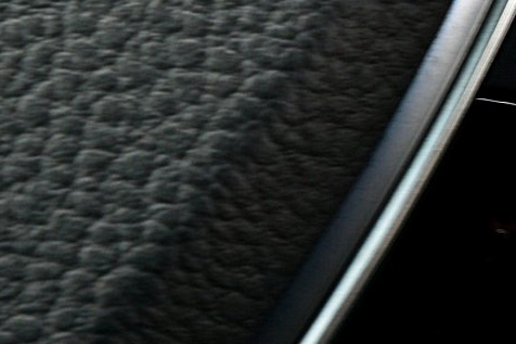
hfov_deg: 7.1
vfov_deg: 4.8
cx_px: 836
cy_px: -102
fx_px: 4082
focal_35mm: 285
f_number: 8
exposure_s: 1/60
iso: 400
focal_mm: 55
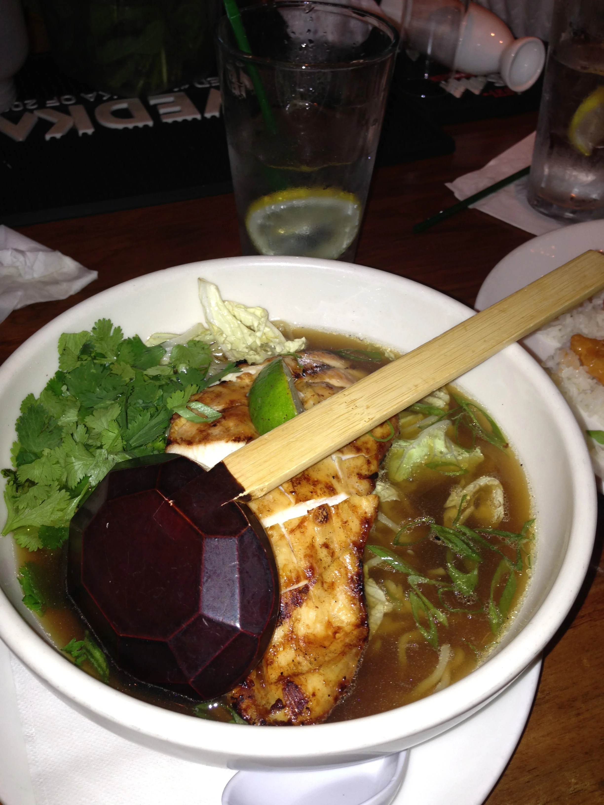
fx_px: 768
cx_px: 302
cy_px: 402
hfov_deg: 42.9
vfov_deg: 55.4
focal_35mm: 33
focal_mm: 4.13
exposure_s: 1/20
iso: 50
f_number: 2.4
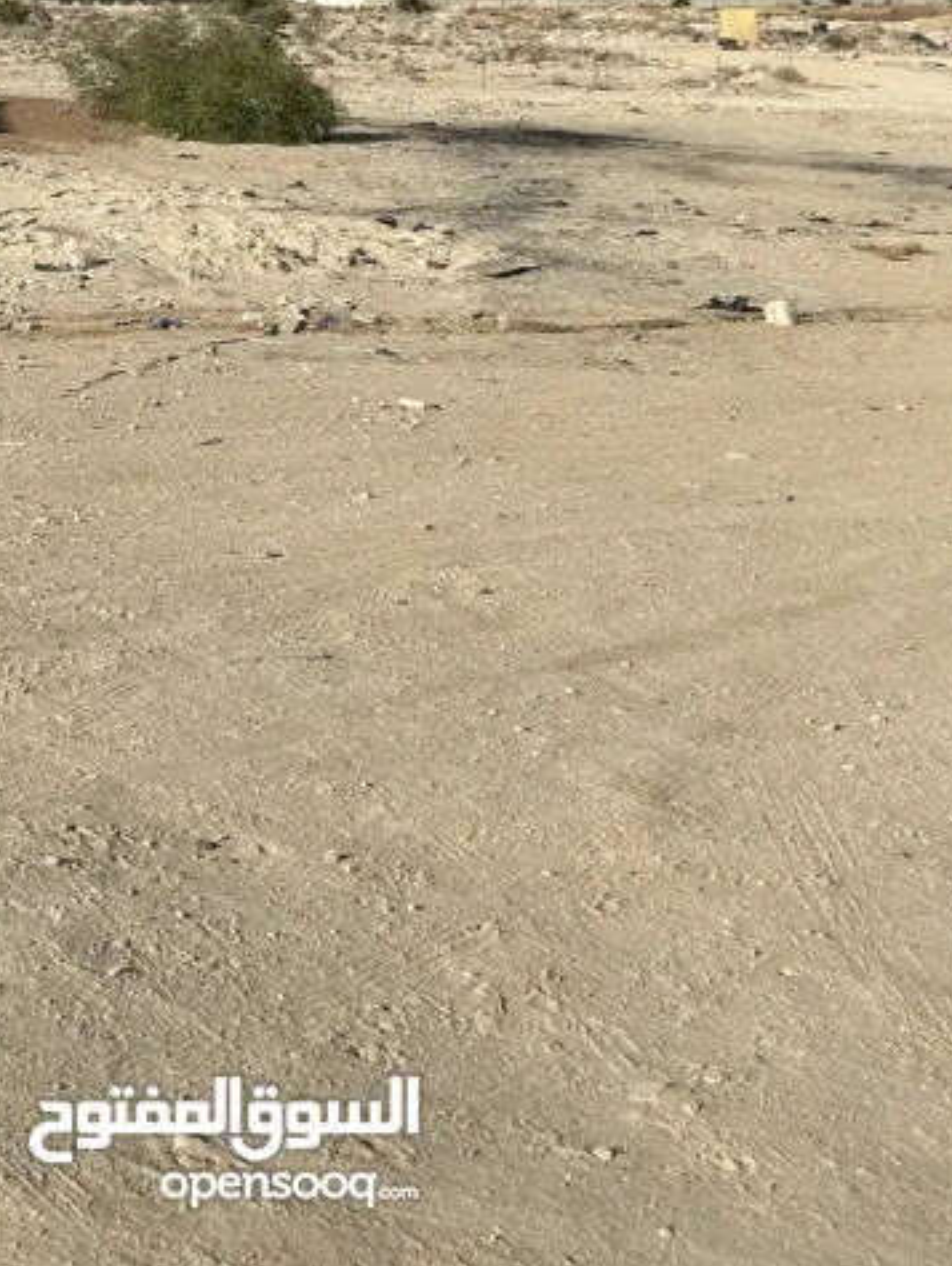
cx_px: 819
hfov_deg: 38.5
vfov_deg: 52.6
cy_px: 632
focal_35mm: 35
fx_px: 1282
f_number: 1.5
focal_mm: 5.7
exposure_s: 1/6579
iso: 50
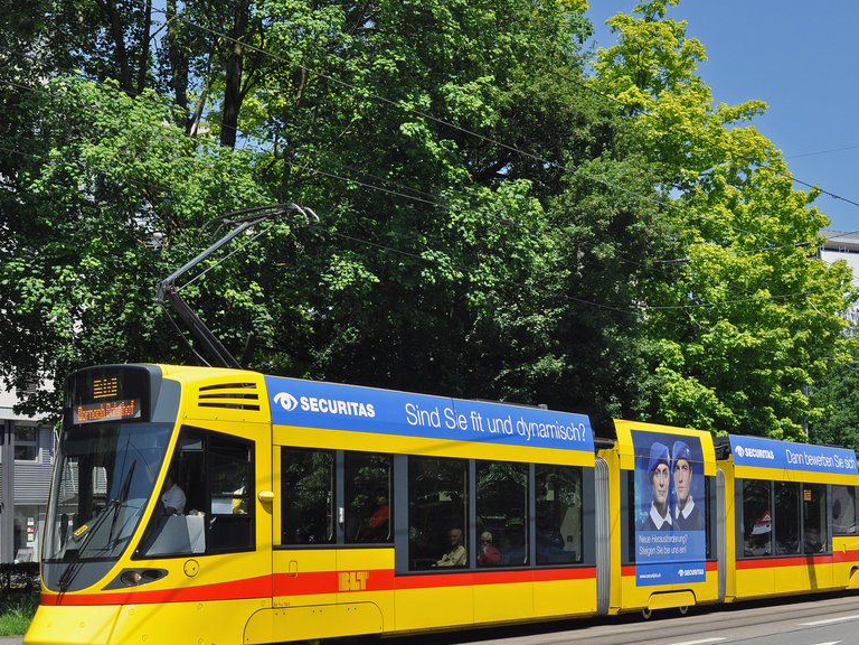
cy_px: 408
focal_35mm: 54
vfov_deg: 26.9
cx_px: 487
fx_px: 1340
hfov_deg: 35.5
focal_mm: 24
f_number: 8
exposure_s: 1/1000
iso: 400
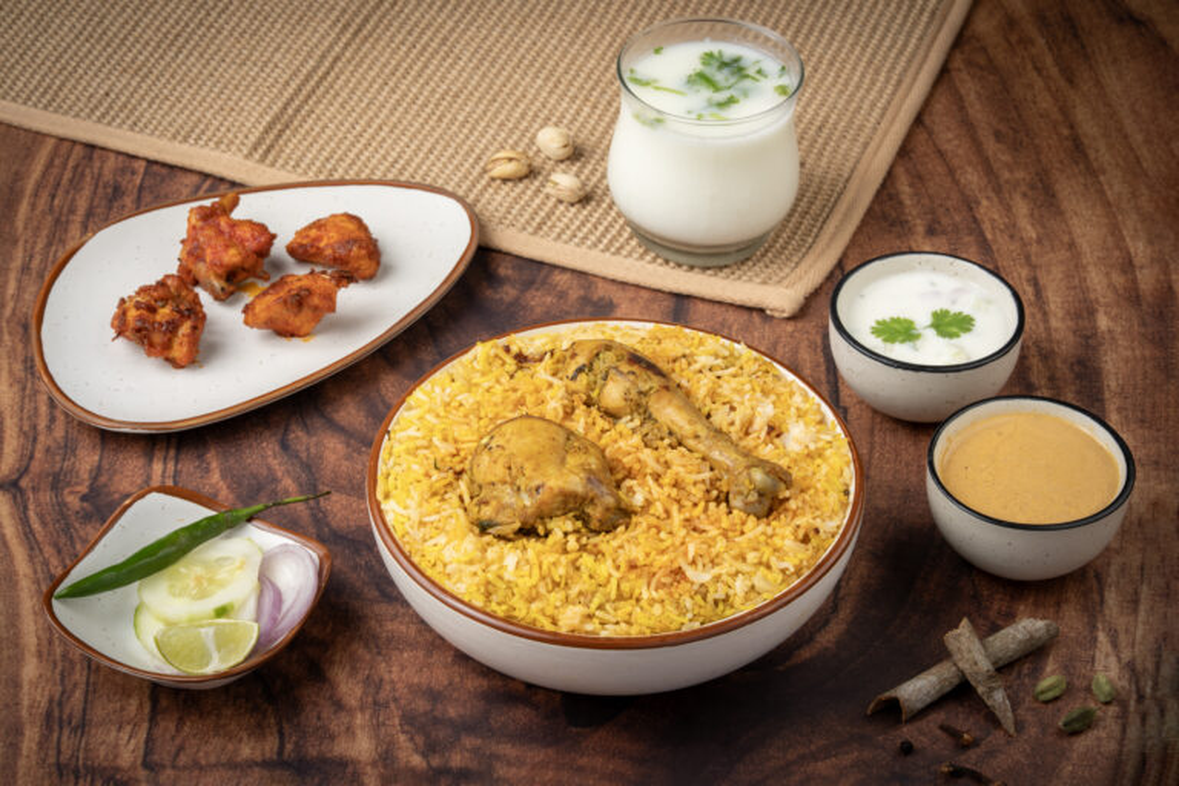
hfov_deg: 22.6
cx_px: 590
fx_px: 2947
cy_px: 393
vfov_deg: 15.2
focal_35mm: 90
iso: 64
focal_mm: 90
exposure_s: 1/200
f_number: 16
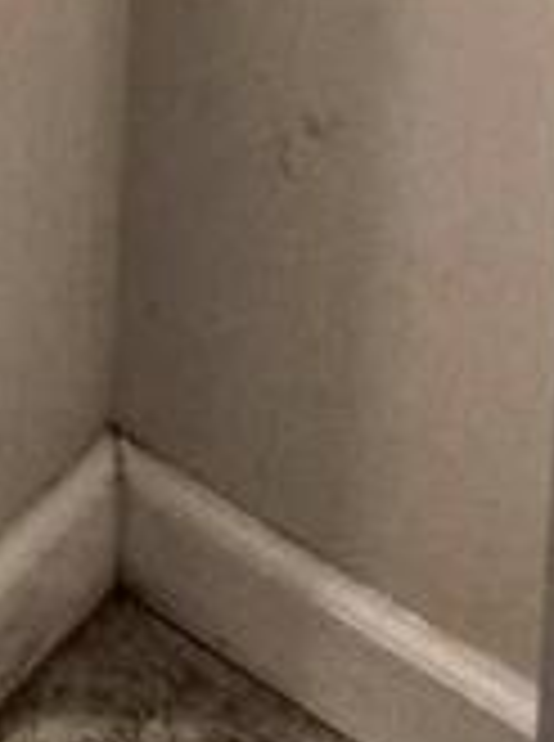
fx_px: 3235
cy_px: -1515
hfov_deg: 8.9
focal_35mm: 151
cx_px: -739
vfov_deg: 9.8
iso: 125
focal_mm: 5.4
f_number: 1.8
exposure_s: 1/120
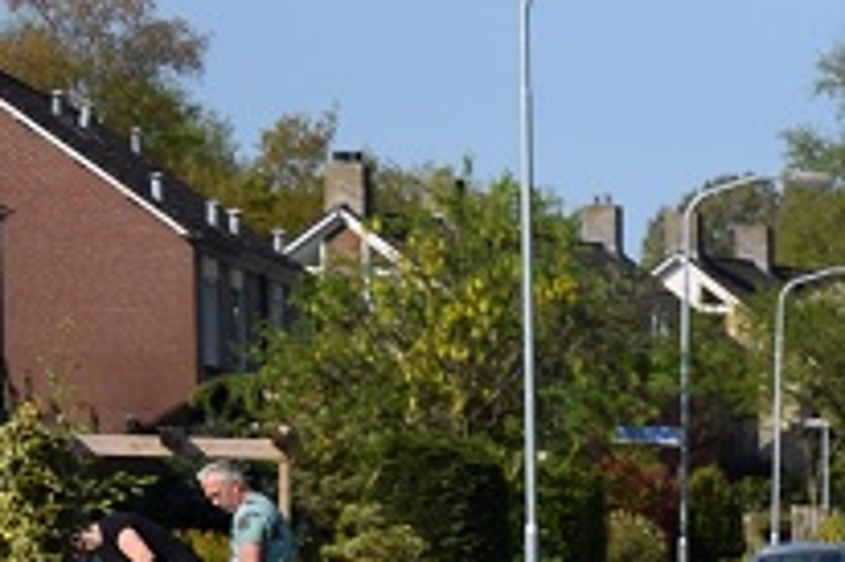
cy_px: 944
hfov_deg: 6.3
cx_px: 1838
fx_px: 7388
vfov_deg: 4.3
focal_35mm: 315
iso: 400
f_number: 7.1
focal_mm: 48
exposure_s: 1/1600
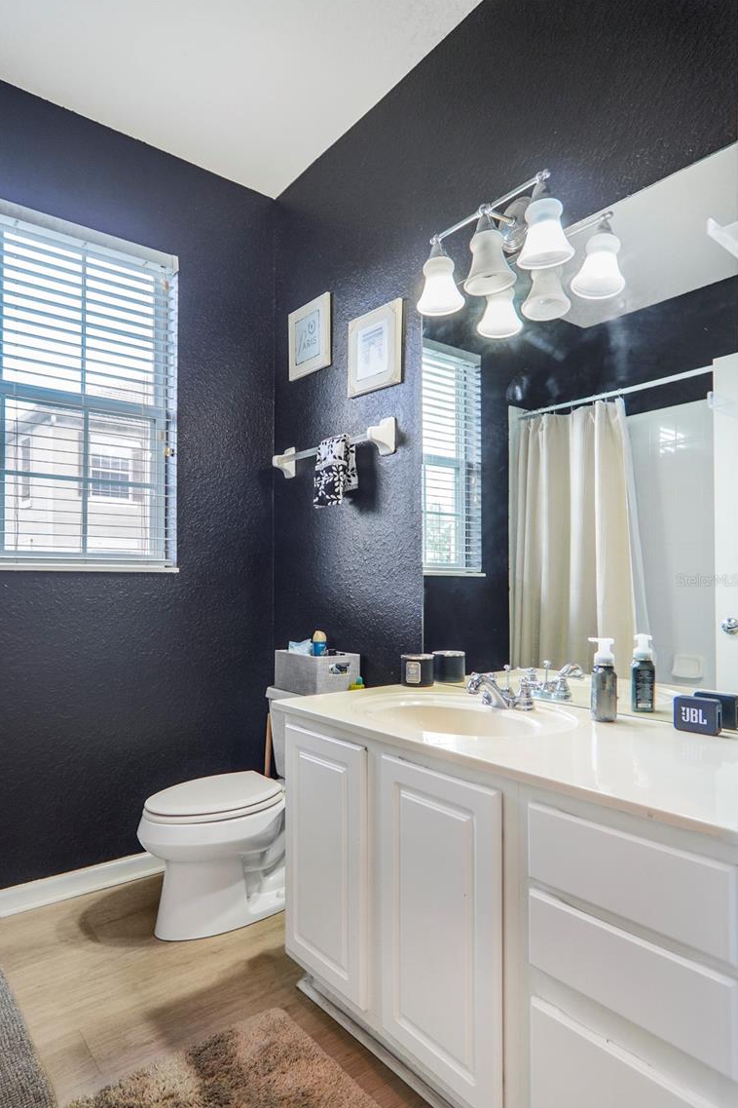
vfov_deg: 86.8
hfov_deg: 64.5
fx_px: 584
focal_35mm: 19
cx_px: 352
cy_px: 580
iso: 400
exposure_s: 1/80
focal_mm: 12
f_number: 3.2
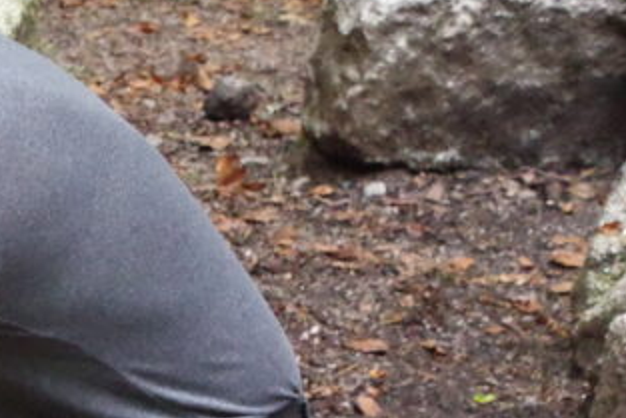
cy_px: 509
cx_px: -14
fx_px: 3160
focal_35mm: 182
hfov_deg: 11.2
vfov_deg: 7.5
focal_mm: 37
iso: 6400
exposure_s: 1/125
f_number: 5.6
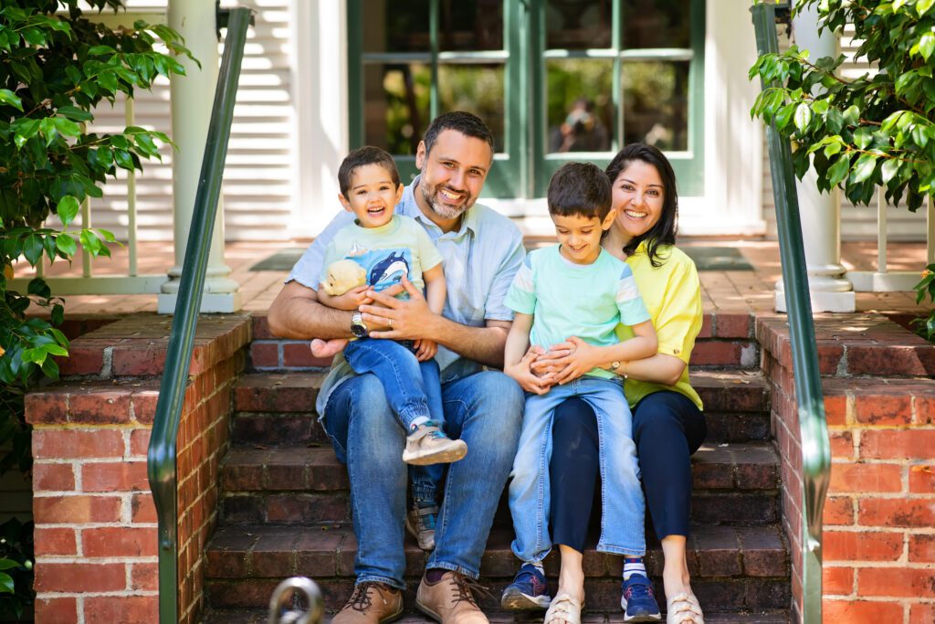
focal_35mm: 105
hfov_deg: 19.5
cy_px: 312
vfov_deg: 13.0
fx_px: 2727
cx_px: 468
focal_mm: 105
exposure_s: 1/250
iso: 125
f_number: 2.8
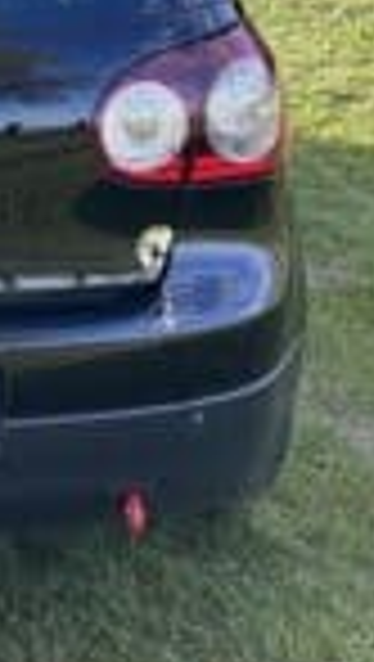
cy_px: 180
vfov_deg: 27.2
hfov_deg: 14.6
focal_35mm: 77
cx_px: -194
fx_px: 1354
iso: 50
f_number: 1.5
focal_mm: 5.7
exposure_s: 1/418
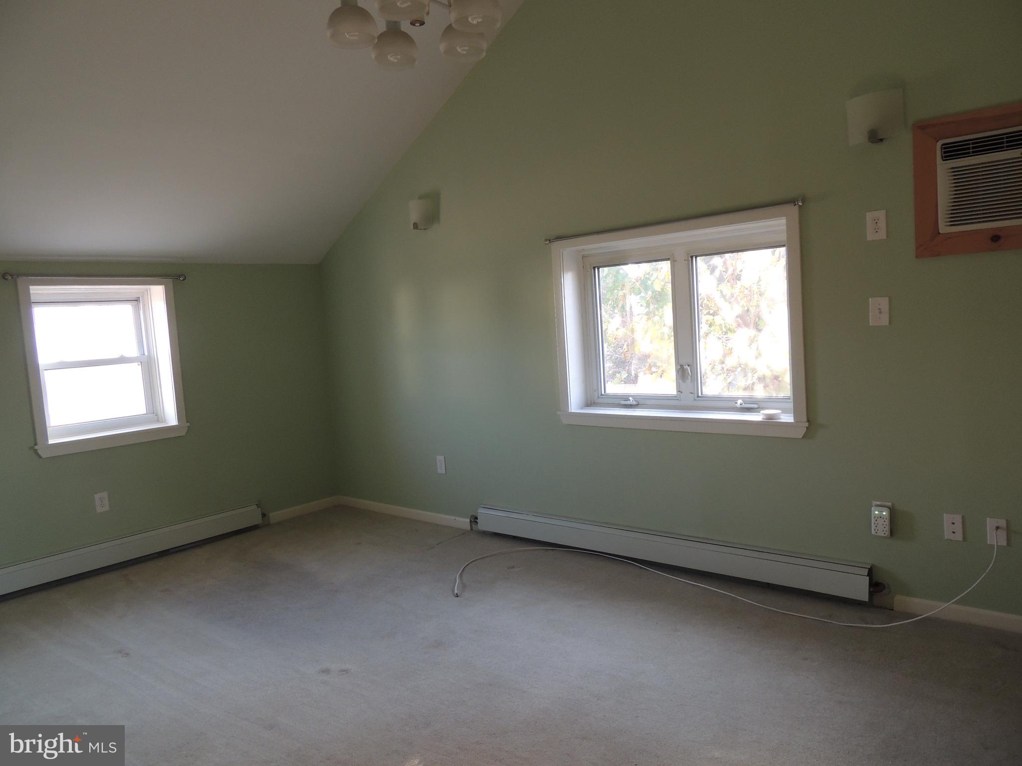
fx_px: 709
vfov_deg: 56.8
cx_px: 511
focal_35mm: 24
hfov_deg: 71.6
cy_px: 383
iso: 160
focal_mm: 4.3
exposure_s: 1/30
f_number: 3
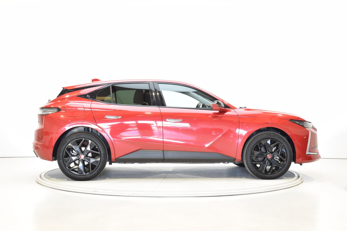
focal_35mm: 52
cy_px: 116
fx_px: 506
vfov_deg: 25.8
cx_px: 174
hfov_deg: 37.9
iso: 100
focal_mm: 35
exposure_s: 1/2
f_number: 10
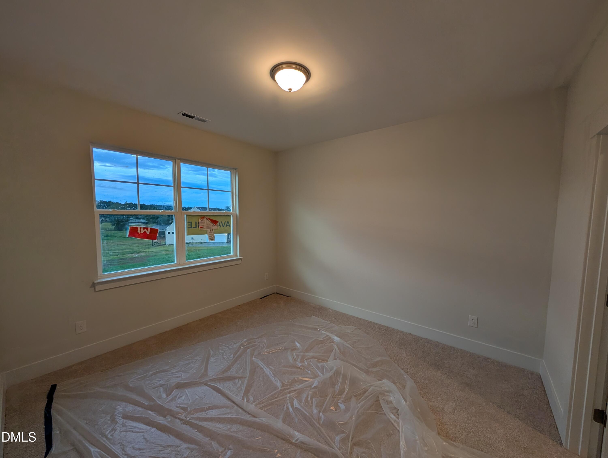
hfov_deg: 110.5
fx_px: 211
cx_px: 304
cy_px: 229
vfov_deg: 94.6
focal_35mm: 12
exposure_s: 1/120
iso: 73
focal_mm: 2.02
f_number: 1.7
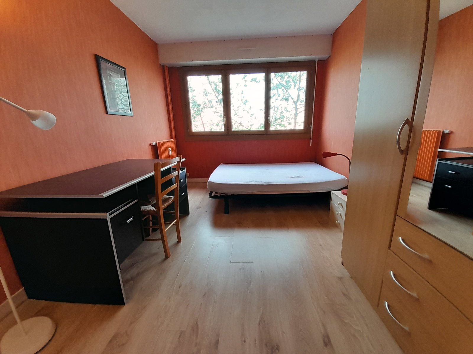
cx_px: 236
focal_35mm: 13
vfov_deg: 89.9
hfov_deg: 106.2
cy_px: 177
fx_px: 178
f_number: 2.2
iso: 50
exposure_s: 1/50
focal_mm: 1.13
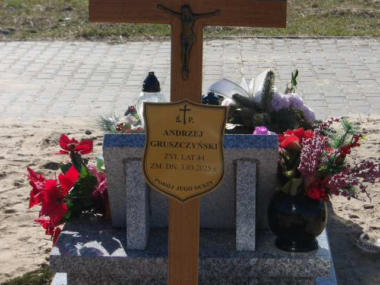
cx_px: 190
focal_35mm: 108
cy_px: 142
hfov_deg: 18.2
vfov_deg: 13.7
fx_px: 1186
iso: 100
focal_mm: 19.6
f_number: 6.6
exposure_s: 1/321
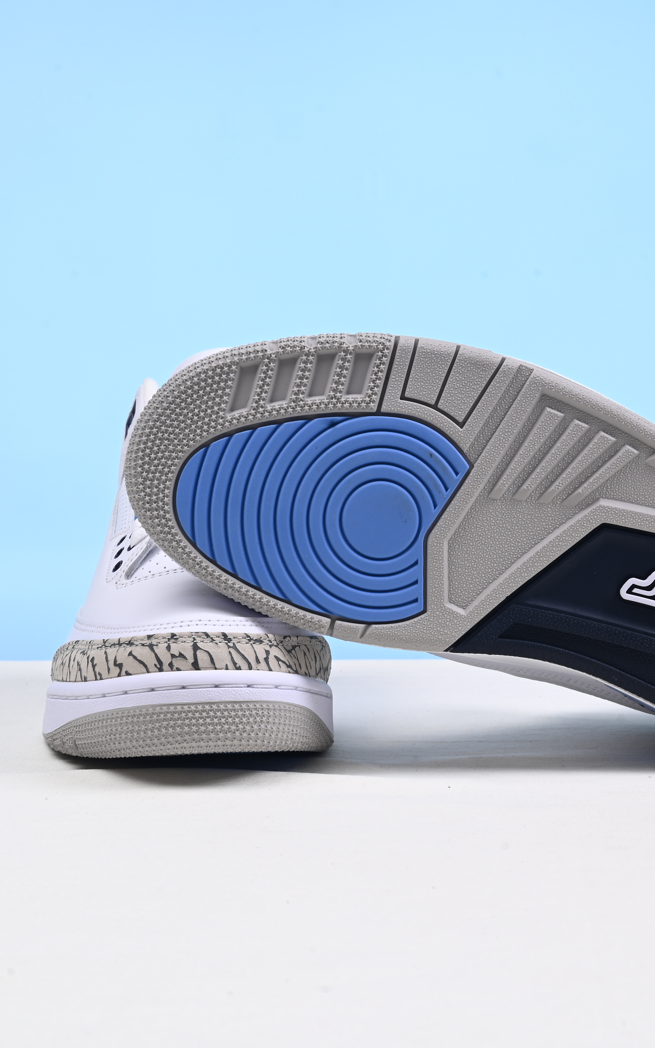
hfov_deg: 20.9
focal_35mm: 62
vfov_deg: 33.0
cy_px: 521
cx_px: 427
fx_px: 1771
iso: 100
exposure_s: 1/2.5
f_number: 16
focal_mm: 40
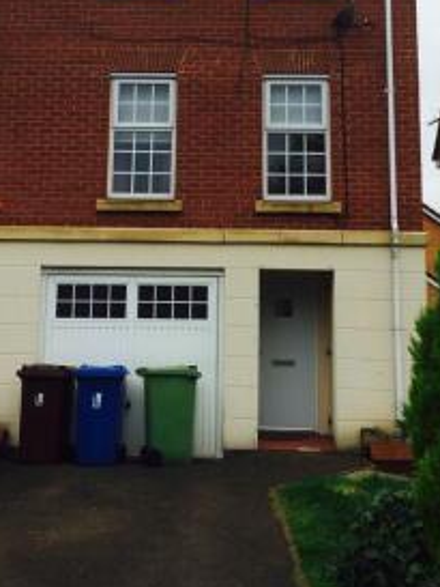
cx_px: 208
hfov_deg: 30.3
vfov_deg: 38.9
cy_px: 171
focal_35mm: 48
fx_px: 813
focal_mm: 4.12
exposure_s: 1/483
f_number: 2.2
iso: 32
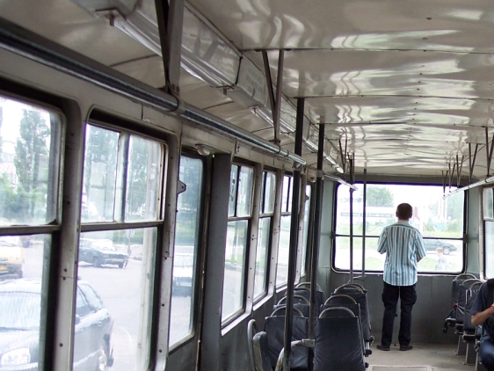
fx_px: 1014
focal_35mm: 71
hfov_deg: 26.7
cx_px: 419
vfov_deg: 20.5
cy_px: 305
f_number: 3.4
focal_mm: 8
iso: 100
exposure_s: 1/180
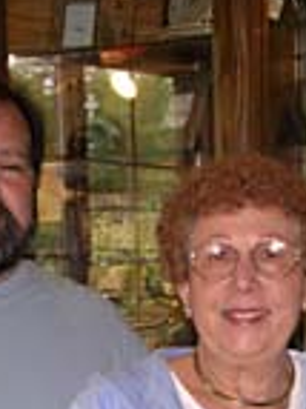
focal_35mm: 176
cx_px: 235
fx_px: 2078
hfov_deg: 8.4
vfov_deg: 11.2
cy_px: 359
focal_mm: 14.9
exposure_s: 1/54
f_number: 3.5
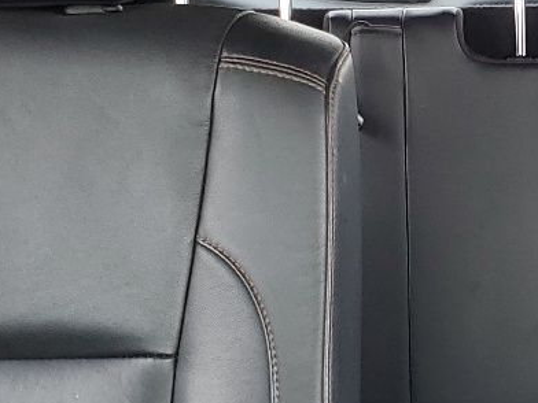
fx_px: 1647
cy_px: 171
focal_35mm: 106
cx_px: 561
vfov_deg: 14.0
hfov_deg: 18.0
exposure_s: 1/60.2
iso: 52
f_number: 1.5
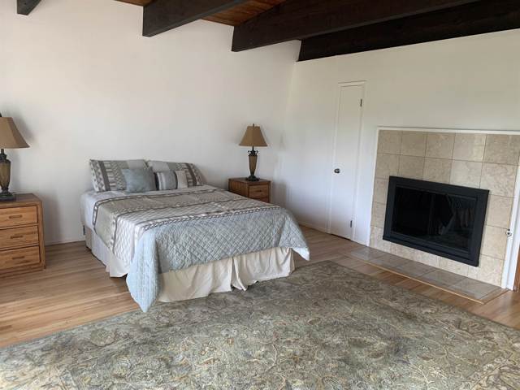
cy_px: 195
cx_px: 260
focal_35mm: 26
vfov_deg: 53.1
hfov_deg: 67.3
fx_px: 391
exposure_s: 1/81
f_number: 1.8
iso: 100
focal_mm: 4.25
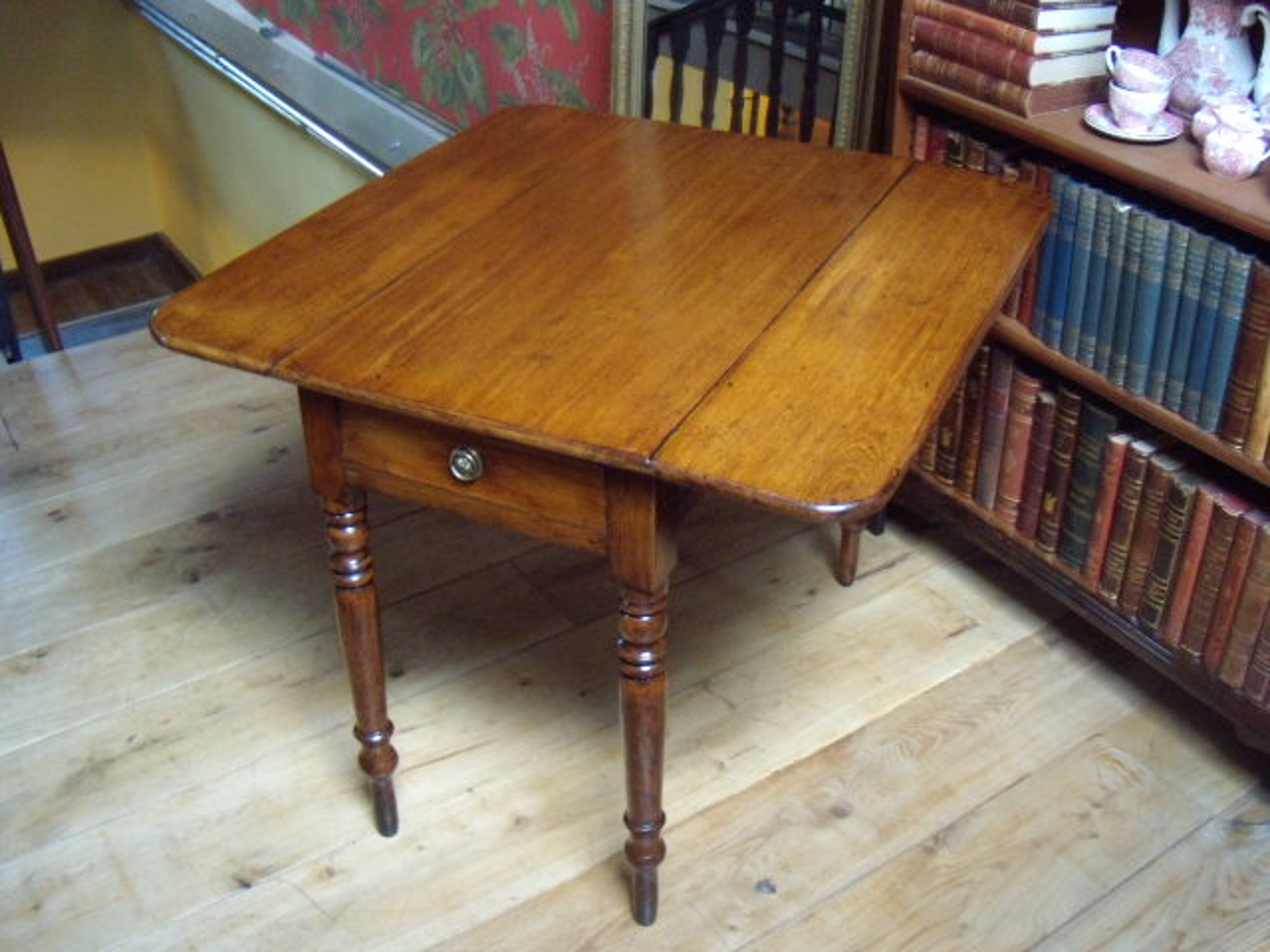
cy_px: 476
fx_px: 1321
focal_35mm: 36
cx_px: 635
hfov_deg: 51.4
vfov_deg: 39.7
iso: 400
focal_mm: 6.4
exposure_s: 1/10
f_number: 3.6
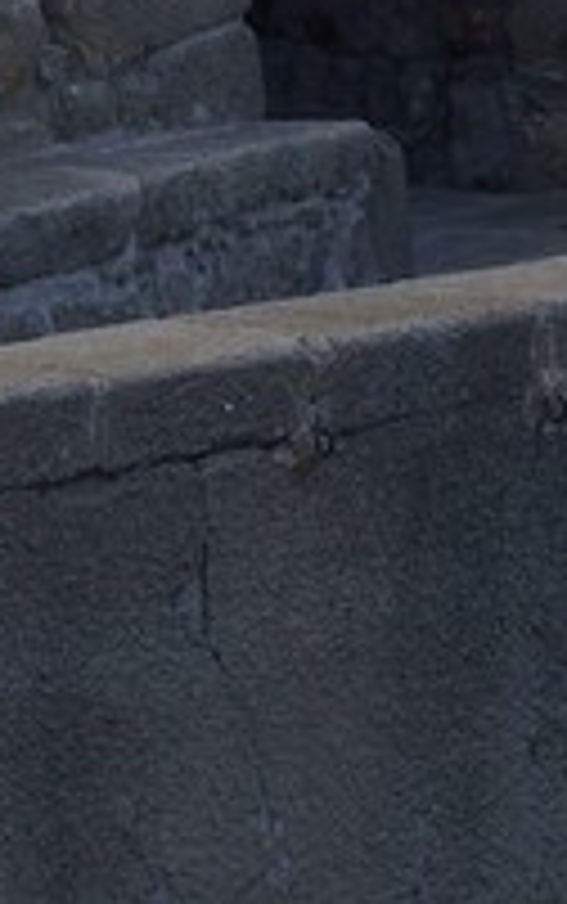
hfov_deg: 5.0
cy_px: -1682
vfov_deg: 7.3
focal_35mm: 259
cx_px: 1030
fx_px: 6390
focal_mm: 32
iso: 200
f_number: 10
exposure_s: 1/200
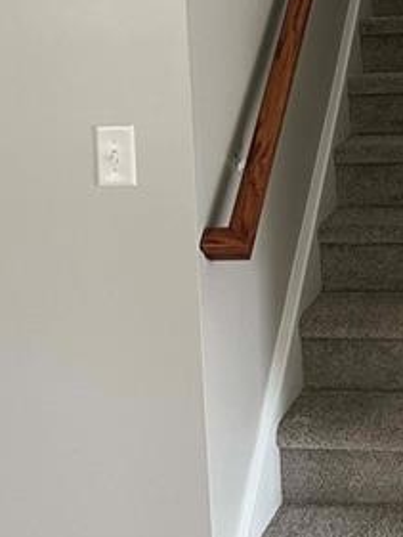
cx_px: 378
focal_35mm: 71
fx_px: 1101
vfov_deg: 26.3
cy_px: 31
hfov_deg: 20.2
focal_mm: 5.7
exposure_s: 1/69
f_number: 1.5
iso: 125
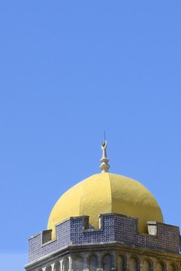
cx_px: 14
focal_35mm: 123
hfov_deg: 11.1
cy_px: 493
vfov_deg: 14.5
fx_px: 928
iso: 200
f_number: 11
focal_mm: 27
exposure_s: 1/500
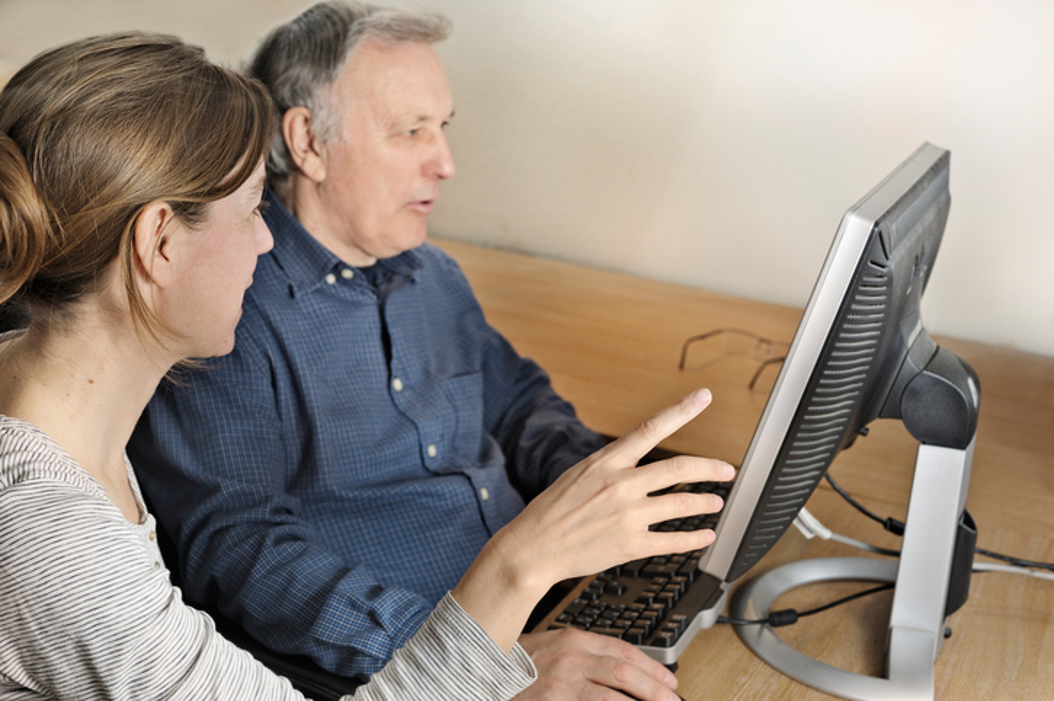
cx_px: 527
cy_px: 350
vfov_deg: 26.9
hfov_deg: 39.6
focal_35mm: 50
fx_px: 1463
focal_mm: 50
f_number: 5.6
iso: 200
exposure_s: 1/60
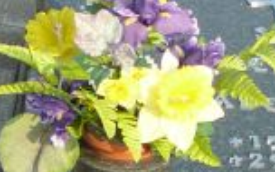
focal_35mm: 156
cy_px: 230
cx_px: 559
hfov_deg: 11.9
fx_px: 1169
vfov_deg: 8.3
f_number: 2.8
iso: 80
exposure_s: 1/400
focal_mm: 5.2
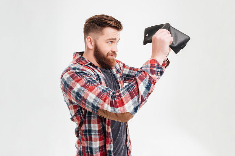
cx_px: 118
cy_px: 78
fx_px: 170
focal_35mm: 26
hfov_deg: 69.4
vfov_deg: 49.5
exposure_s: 1/160
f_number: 8
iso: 160
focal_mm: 26
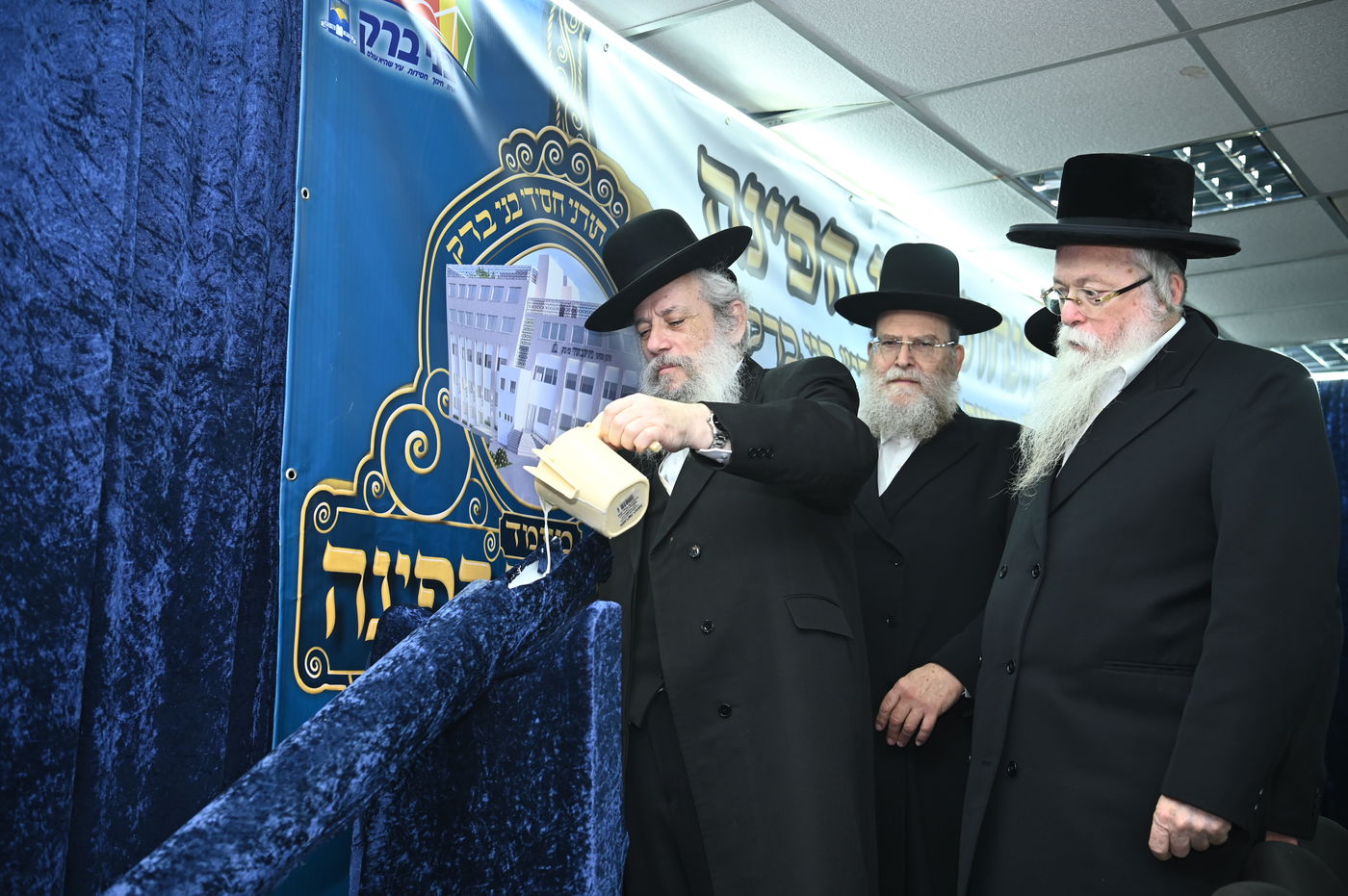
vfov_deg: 33.3
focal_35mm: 40
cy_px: 448
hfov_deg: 48.5
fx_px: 1497
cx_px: 674
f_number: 4
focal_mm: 40
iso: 800
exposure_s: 1/200
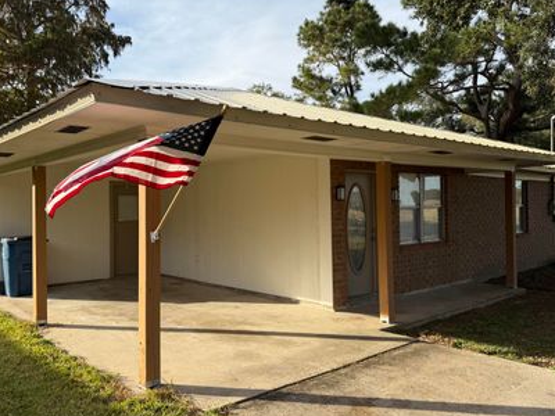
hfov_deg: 60.0
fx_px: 481
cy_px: 205
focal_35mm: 30
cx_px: 269
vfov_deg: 46.8
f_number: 1.78
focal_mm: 6.76
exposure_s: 1/1812
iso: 80
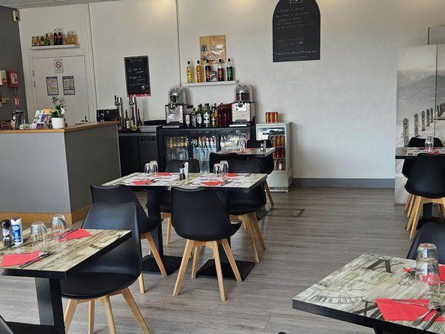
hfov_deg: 58.4
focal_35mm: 31
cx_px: 214
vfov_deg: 45.4
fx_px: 398
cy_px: 168
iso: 40
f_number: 1.8
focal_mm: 5.4
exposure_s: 1/182
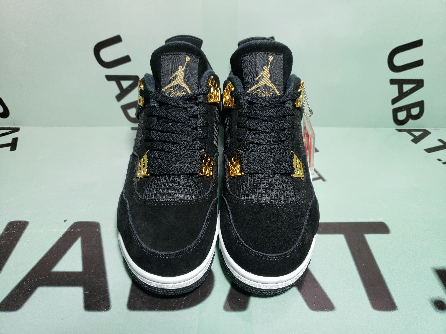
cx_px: 223
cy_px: 167
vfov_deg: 53.1
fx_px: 335
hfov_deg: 67.3
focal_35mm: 26
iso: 50
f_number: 1.5
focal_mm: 4.3
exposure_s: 1/181
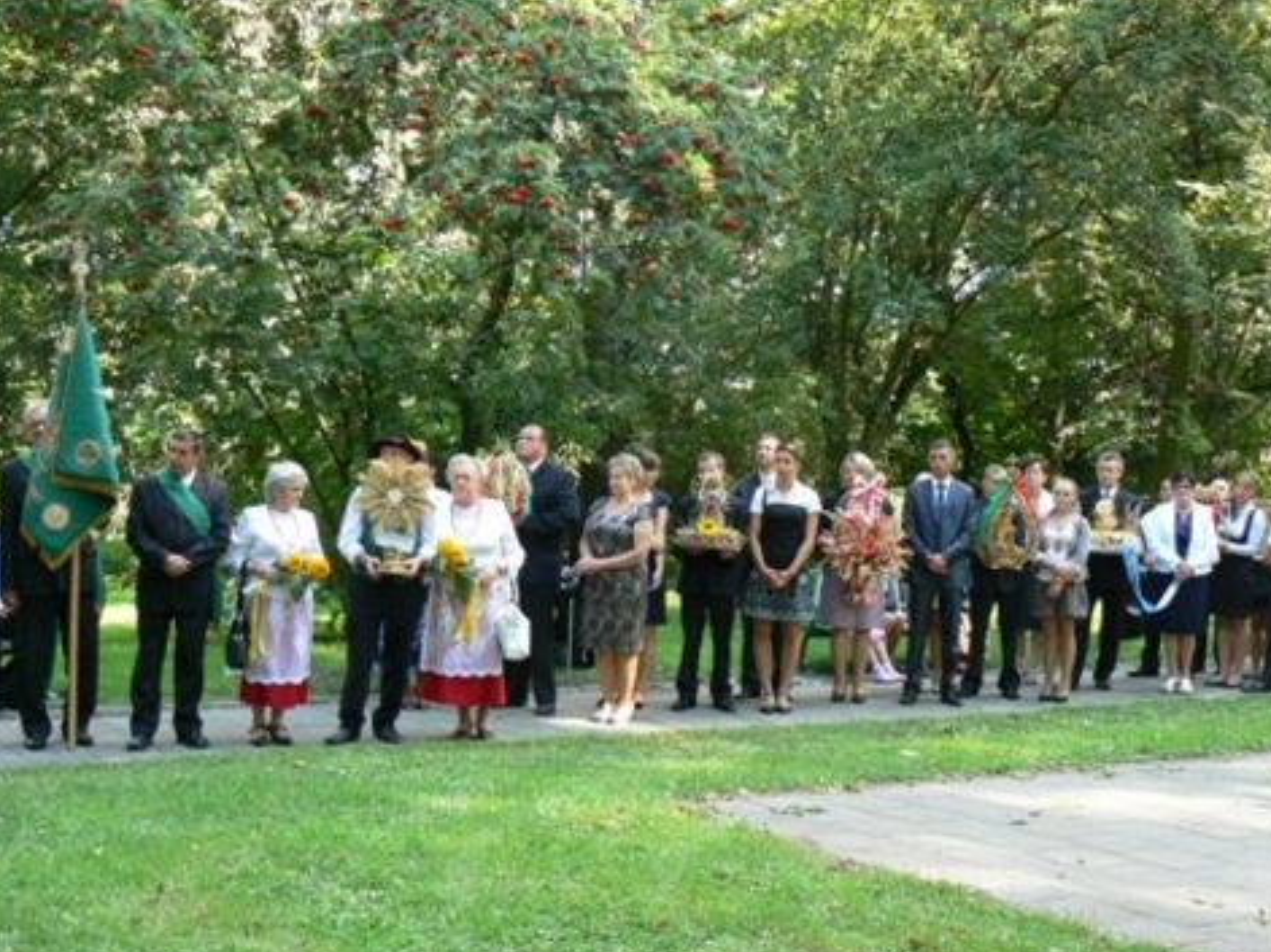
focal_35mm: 52
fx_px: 1909
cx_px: 667
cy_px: 503
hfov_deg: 36.8
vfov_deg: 28.0
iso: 80
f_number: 2.8
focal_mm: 8.1
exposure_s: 1/50
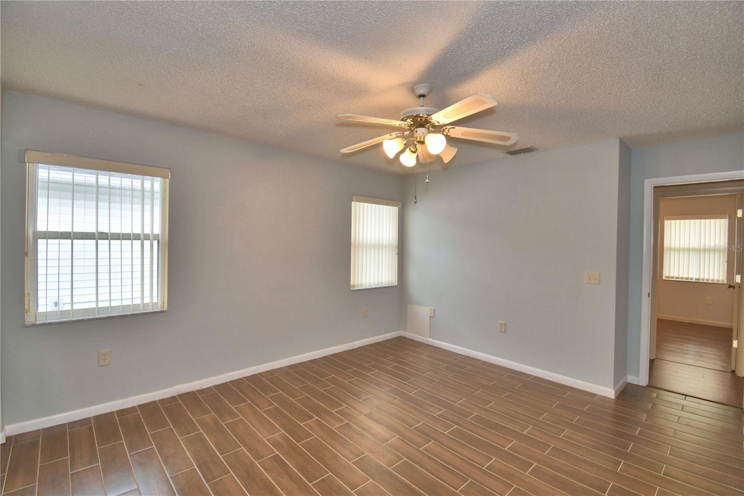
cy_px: 248
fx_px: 310
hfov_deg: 100.4
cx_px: 372
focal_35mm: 15
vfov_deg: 77.3
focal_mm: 10
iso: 200
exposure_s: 1/60
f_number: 4.5
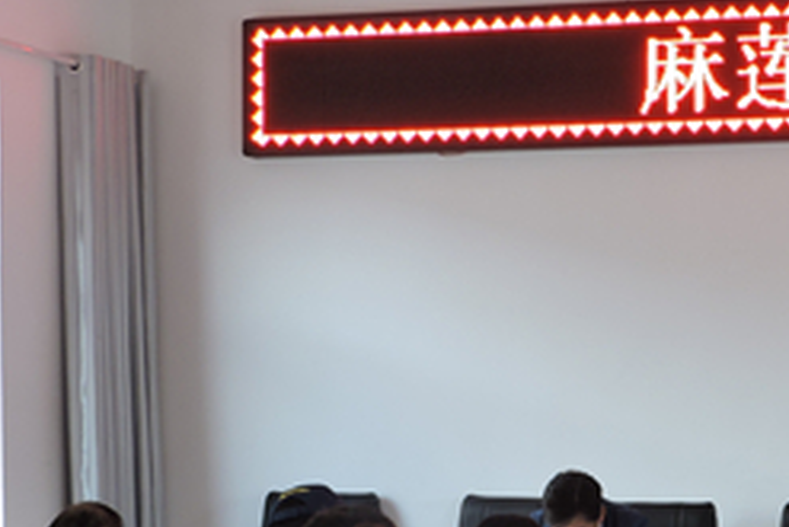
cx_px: 735
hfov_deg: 19.8
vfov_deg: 13.5
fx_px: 2215
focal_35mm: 101
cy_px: 431
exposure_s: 1/50
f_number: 3.3
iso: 160
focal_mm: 7.1
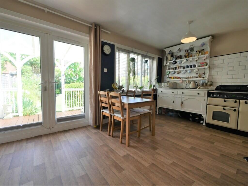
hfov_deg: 94.5
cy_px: 93
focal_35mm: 16
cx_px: 124
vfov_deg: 78.2
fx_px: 115
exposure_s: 1/125
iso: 200
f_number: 4
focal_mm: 8
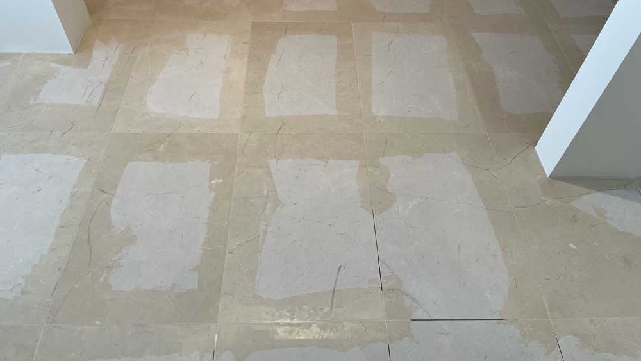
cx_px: 321
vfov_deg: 39.8
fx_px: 493
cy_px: 124
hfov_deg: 66.1
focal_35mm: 29
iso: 100
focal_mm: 5.1
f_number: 1.6
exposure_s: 1/100
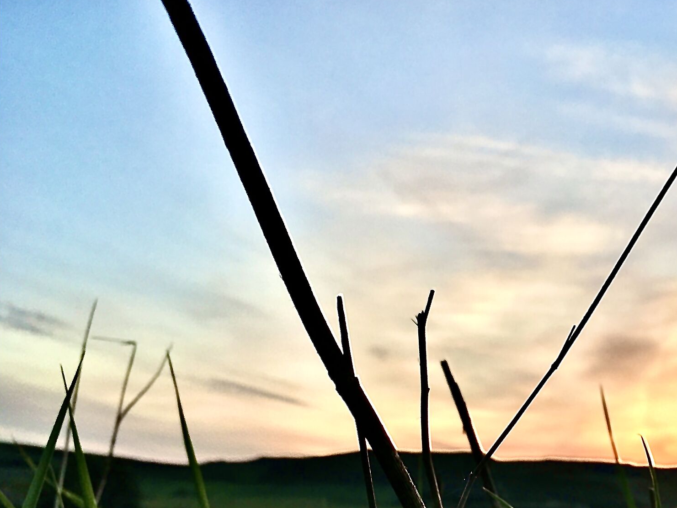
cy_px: 376
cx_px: 544
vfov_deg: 30.4
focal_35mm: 47
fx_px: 919
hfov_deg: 38.8
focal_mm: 4.15
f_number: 2.2
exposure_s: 1/407
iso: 25
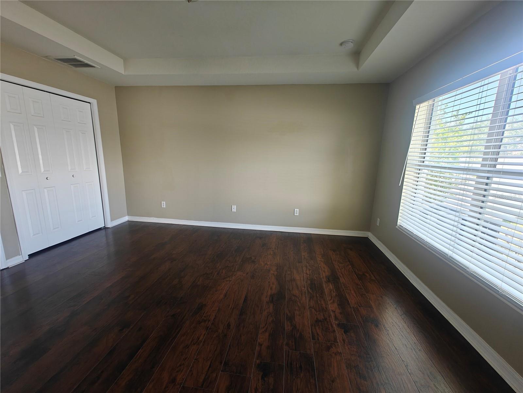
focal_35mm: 14
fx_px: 212
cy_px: 196
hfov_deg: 102.1
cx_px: 262
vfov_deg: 85.7
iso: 64
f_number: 2.2
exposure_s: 1/51
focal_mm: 2.62
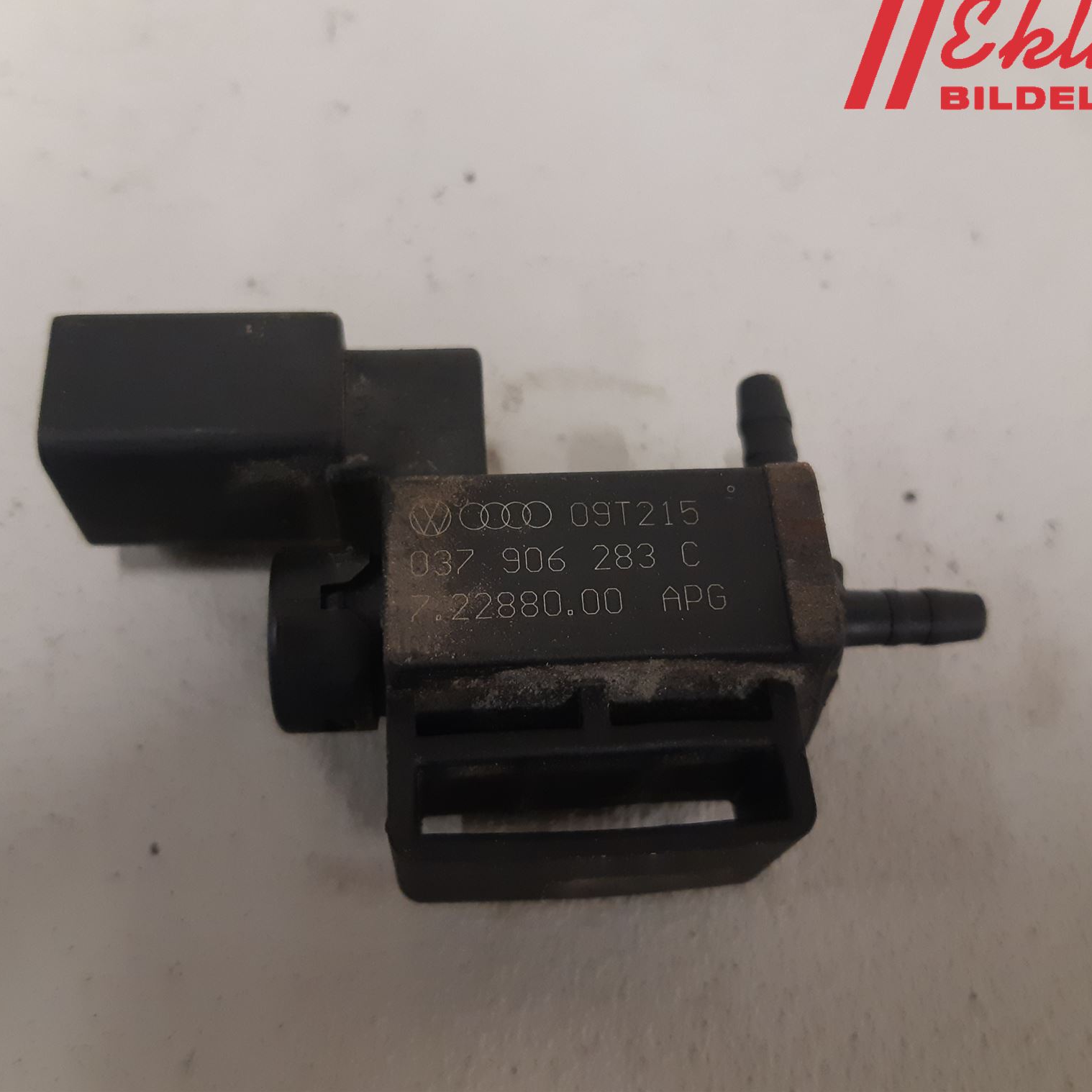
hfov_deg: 52.5
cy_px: 540
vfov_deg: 52.5
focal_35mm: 31
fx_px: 1106
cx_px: 549
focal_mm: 3.93
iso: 250
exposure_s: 1/50
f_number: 1.7
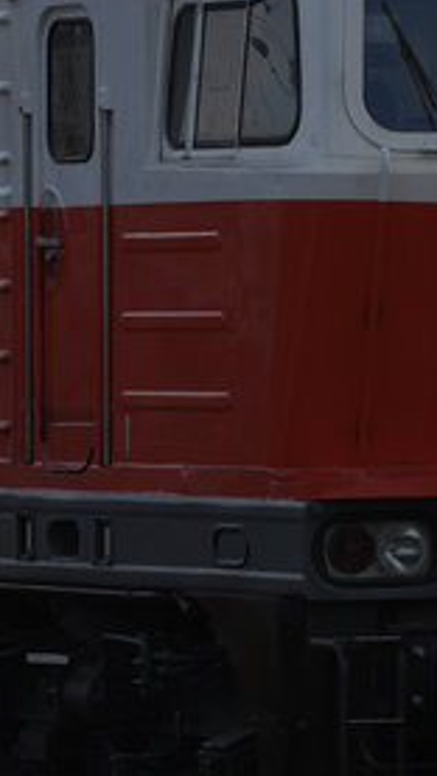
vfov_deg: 4.7
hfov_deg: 2.7
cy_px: 374
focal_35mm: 458
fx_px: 9426
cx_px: 176
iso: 500
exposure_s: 1/640
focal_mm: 104
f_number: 6.3
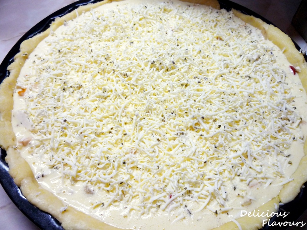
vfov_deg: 46.8
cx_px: 154
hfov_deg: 60.0
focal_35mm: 30
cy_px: 115
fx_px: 266
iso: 200
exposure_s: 1/30
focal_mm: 5.2
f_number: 3.3
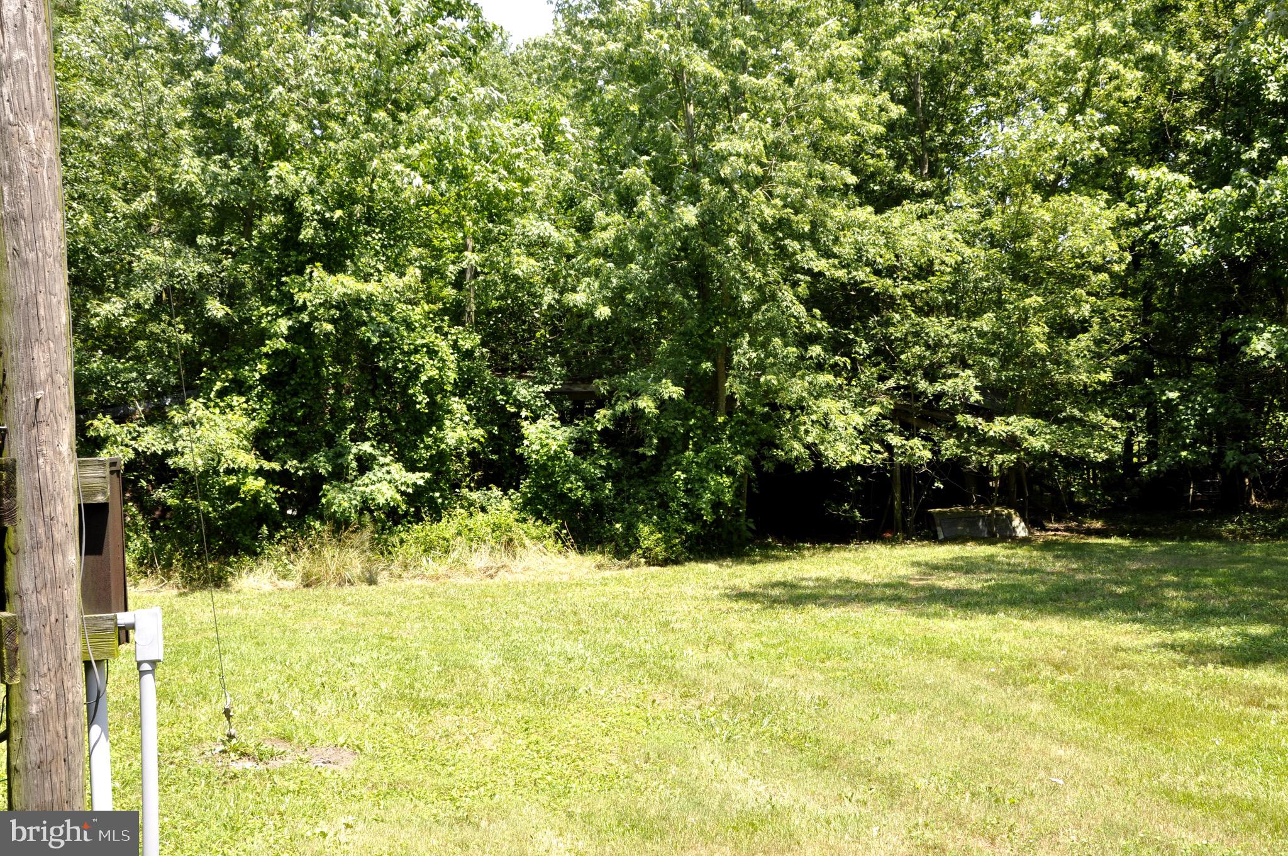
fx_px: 1340
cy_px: 428
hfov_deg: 51.3
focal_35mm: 38
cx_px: 644
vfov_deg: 35.4
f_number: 9
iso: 200
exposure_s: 1/100
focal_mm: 25
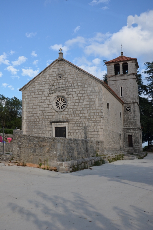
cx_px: 76
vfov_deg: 49.6
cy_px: 115
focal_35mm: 39
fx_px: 250
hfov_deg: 34.1
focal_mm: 26
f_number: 8
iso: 200
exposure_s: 1/250
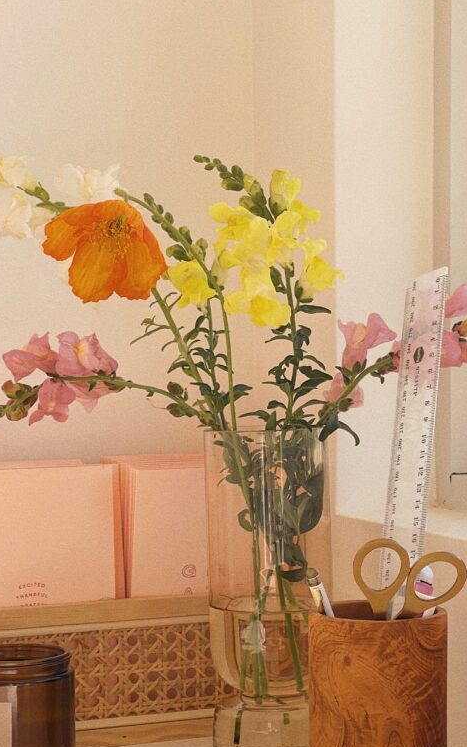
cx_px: 212
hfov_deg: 14.1
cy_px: 455
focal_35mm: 93
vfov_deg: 22.3
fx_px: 1893
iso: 20
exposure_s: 1/325
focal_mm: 7.5
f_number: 2.2
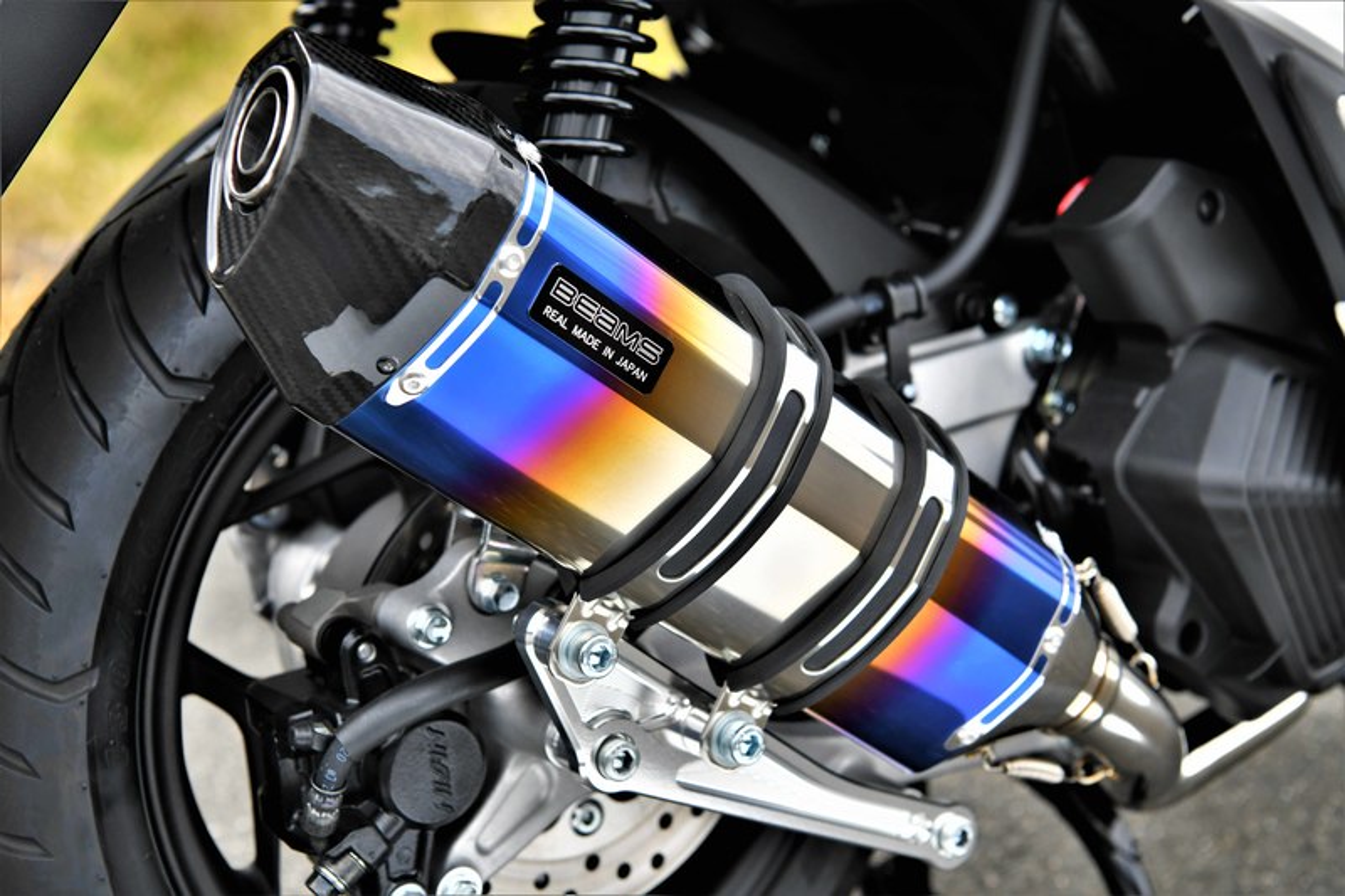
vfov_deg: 26.0
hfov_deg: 38.2
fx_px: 1942
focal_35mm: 52
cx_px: 672
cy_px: 448
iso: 500
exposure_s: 1/800
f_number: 5.6
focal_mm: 52
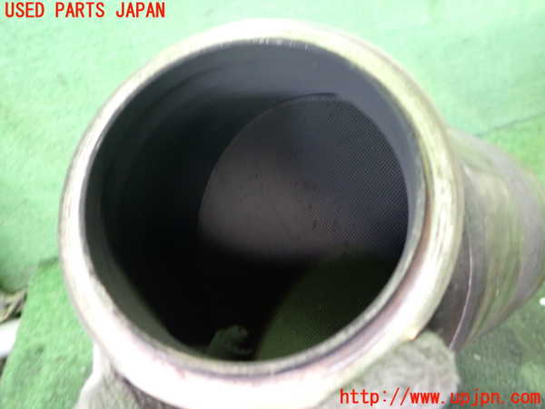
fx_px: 472
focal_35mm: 30
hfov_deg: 60.0
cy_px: 204
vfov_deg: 46.8
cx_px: 272
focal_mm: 5.4
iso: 800
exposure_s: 1/15
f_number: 2.3
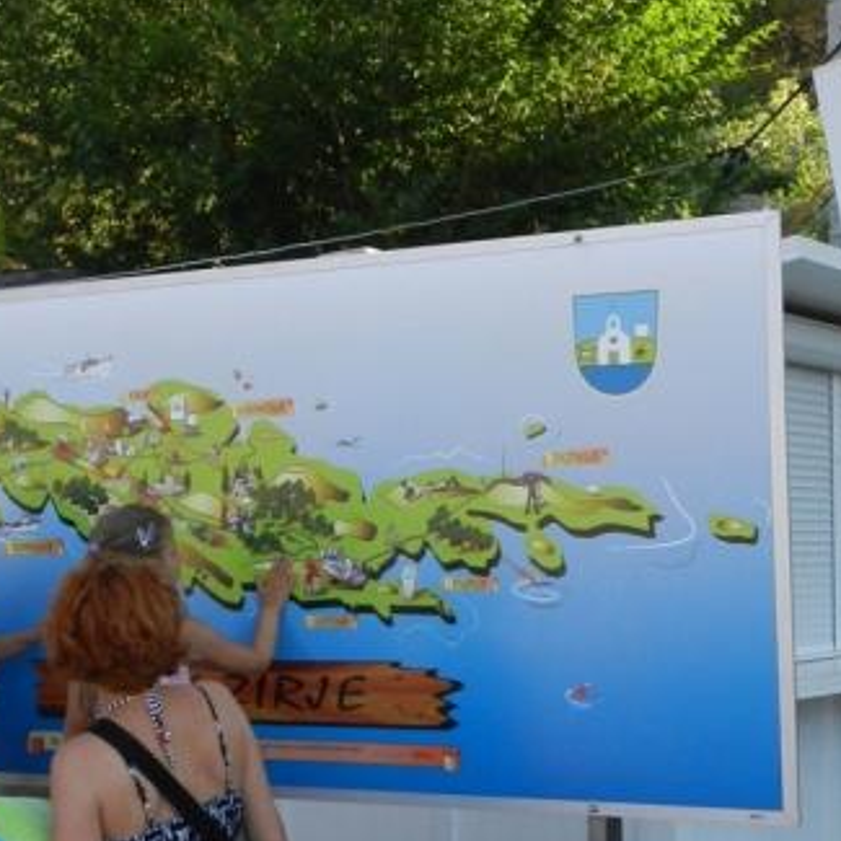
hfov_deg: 56.3
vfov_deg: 57.3
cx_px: 294
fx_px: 770
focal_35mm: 28
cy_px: 414
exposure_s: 1/400
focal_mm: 4
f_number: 3.4
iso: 160
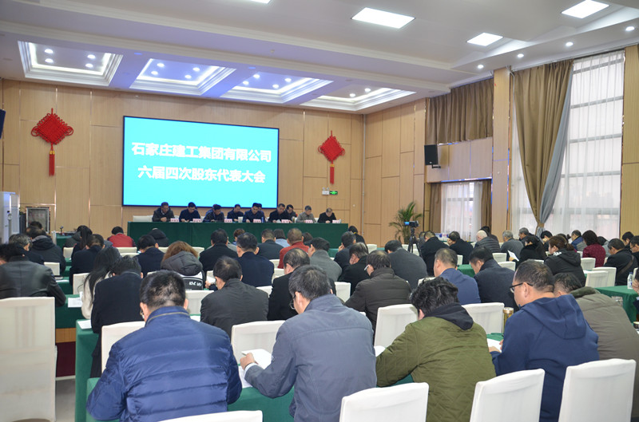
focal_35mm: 32
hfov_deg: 59.6
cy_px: 211
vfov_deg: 41.5
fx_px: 558
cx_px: 320
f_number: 3.8
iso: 450
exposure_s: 1/60
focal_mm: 21
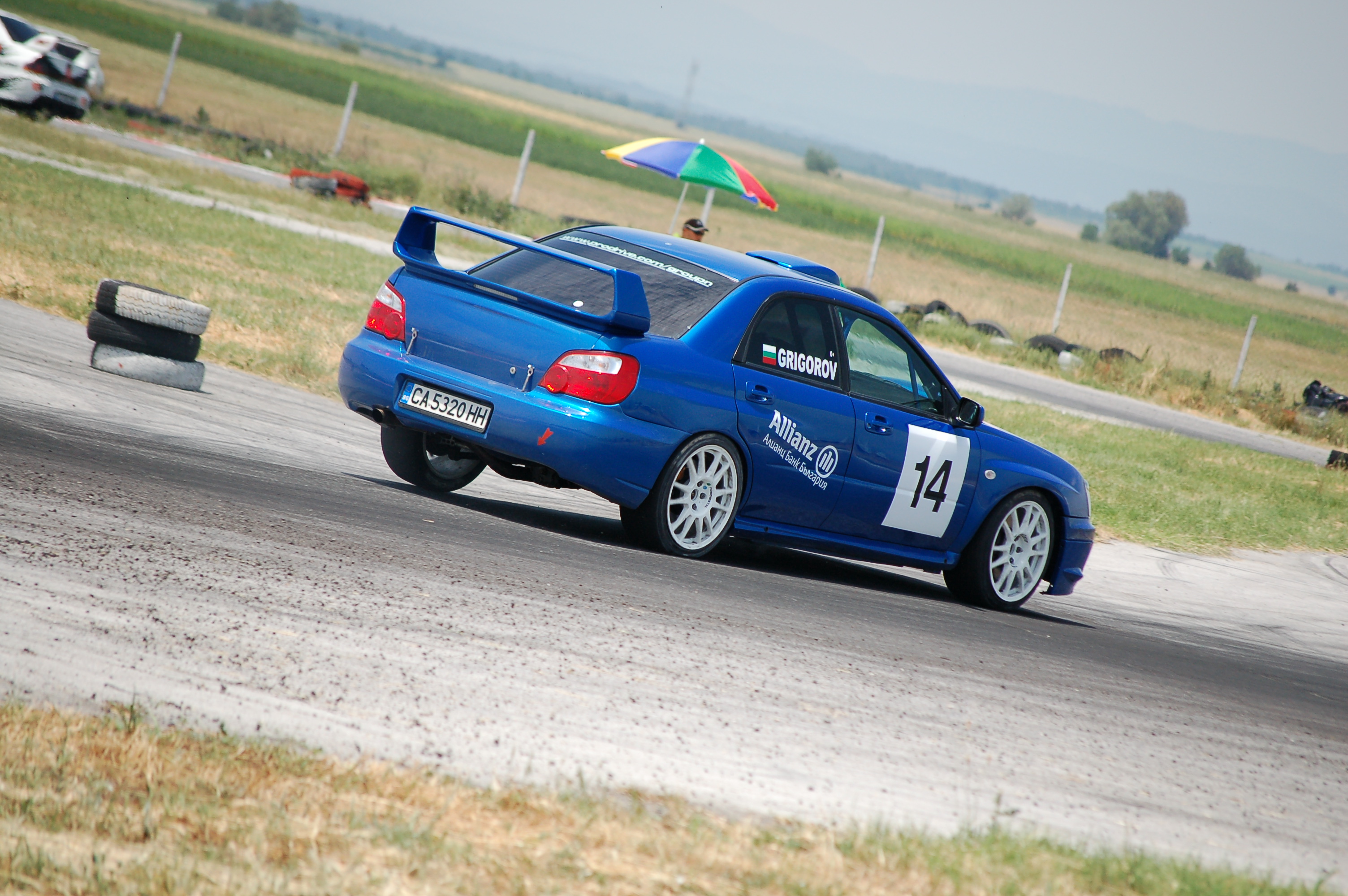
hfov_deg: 8.6
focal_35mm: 240
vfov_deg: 5.7
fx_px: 8979
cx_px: 674
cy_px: 448
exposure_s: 1/1000
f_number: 5.3
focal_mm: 160
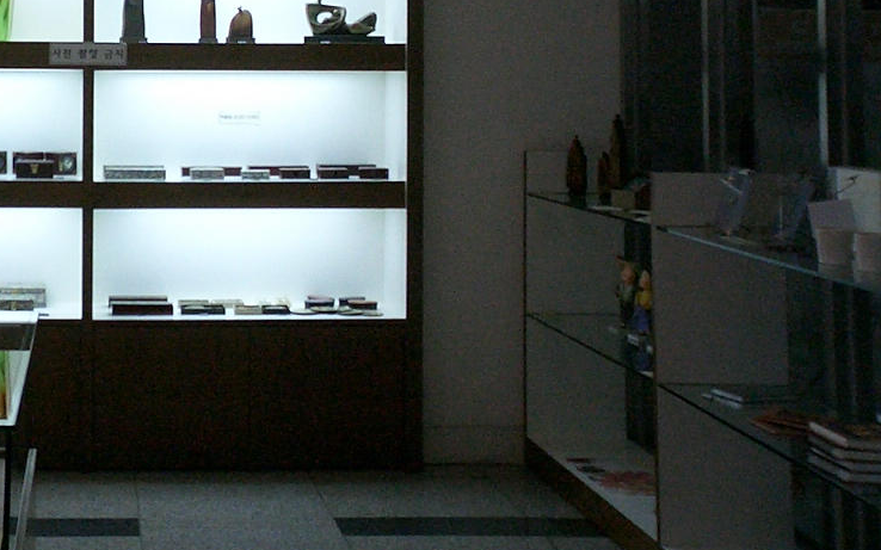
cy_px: 33
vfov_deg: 18.7
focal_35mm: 68
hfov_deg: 29.2
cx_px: 118
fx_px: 1632
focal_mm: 5.6
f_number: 3.5
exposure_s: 1/80
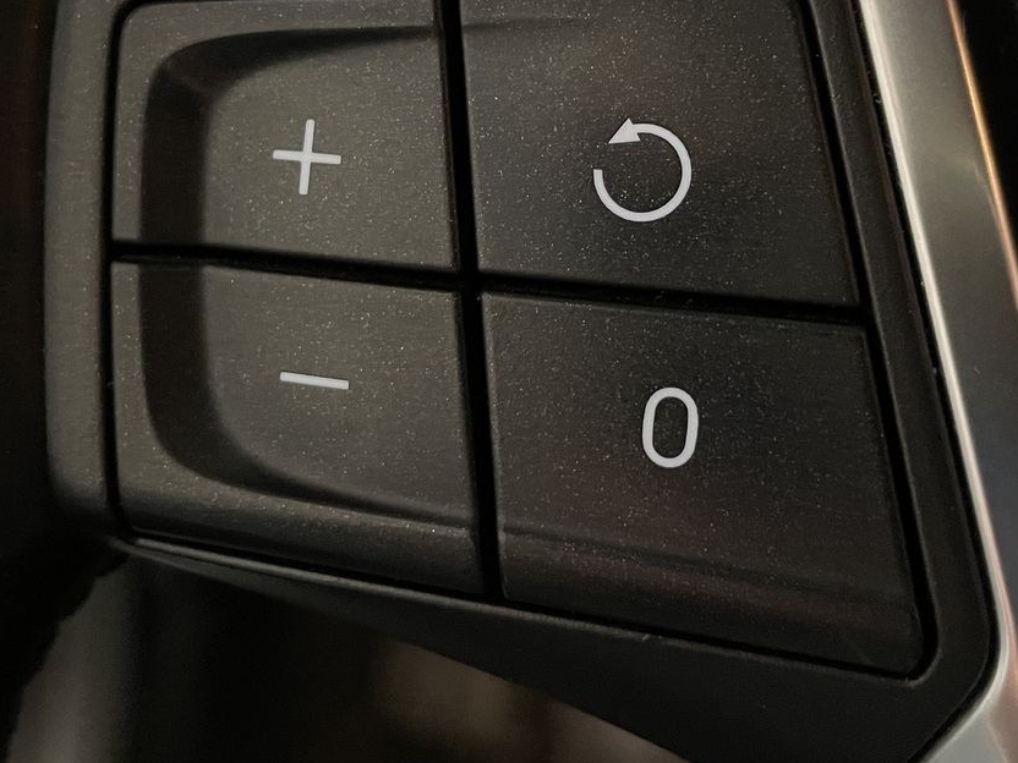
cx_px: 563
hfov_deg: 42.0
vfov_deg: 31.7
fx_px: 1323
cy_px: 208
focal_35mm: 45
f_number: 1.6
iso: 500
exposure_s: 1/44
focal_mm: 4.2
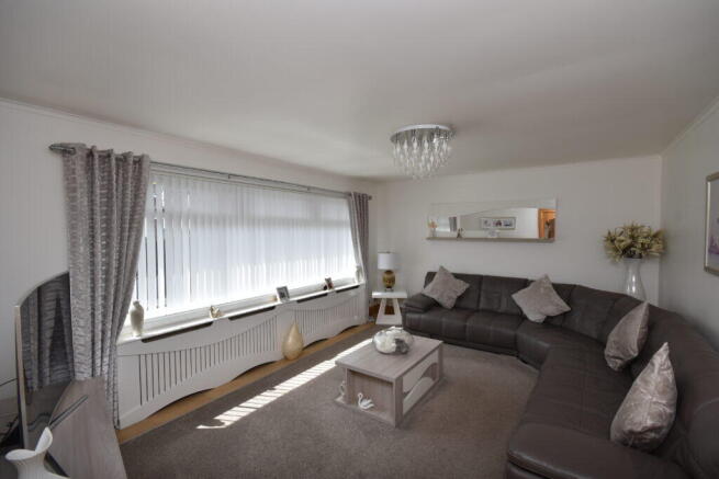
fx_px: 300
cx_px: 360
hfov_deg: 100.4
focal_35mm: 15
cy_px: 240
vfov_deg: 77.4
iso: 400
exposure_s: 1/250
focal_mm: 10
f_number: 8
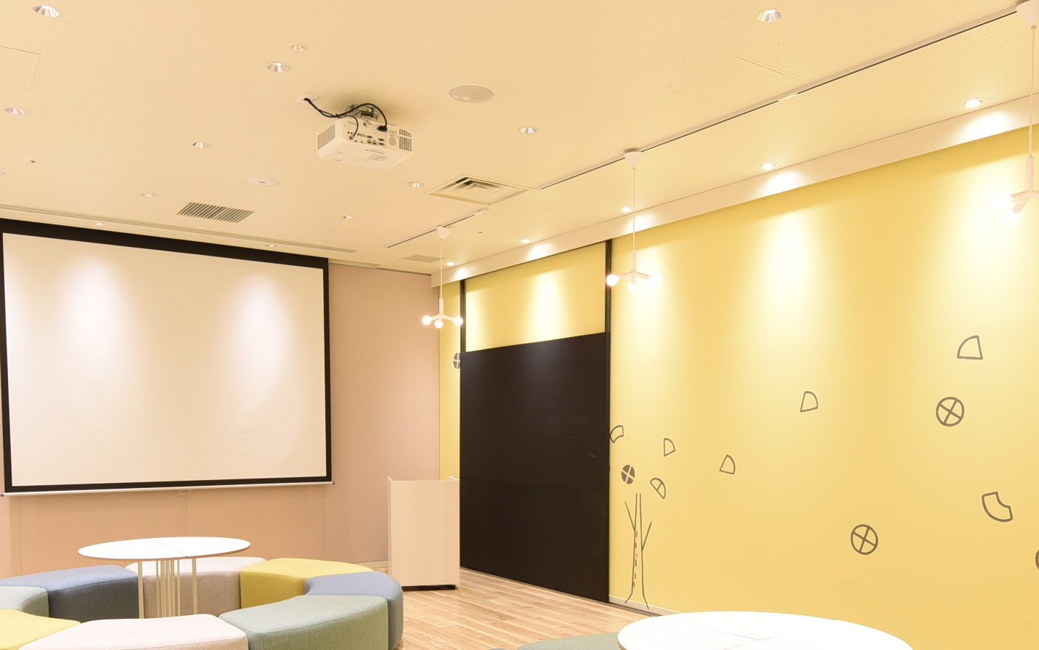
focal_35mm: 30
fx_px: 850
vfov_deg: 40.7
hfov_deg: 62.9
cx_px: 532
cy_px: 488
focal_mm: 14
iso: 320
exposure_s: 1/10
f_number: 8
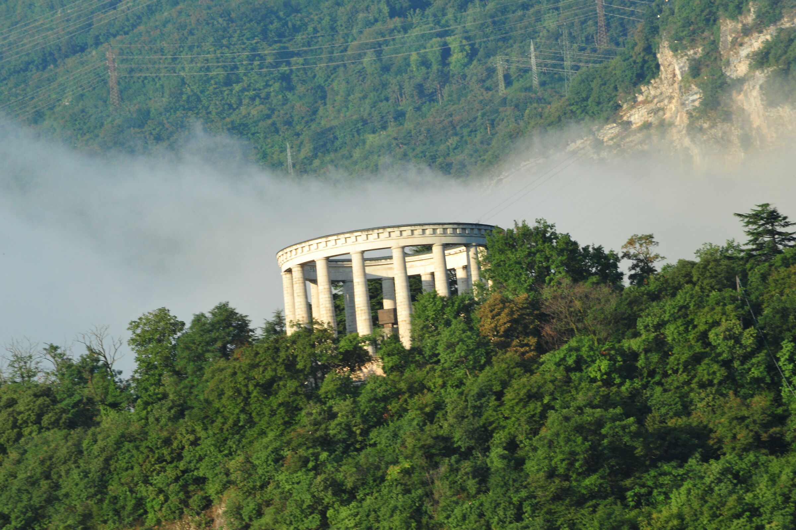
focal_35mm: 300
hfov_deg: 6.9
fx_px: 6629
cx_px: 398
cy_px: 265
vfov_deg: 4.6
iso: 1250
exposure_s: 1/100
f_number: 32
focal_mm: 300
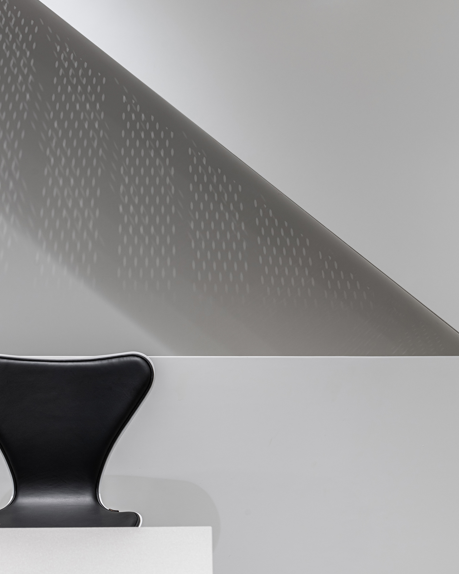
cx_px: 208
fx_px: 951
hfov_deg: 27.1
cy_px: 155
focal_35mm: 56
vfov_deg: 33.0
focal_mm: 38
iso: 100
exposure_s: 1/1.25
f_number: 8
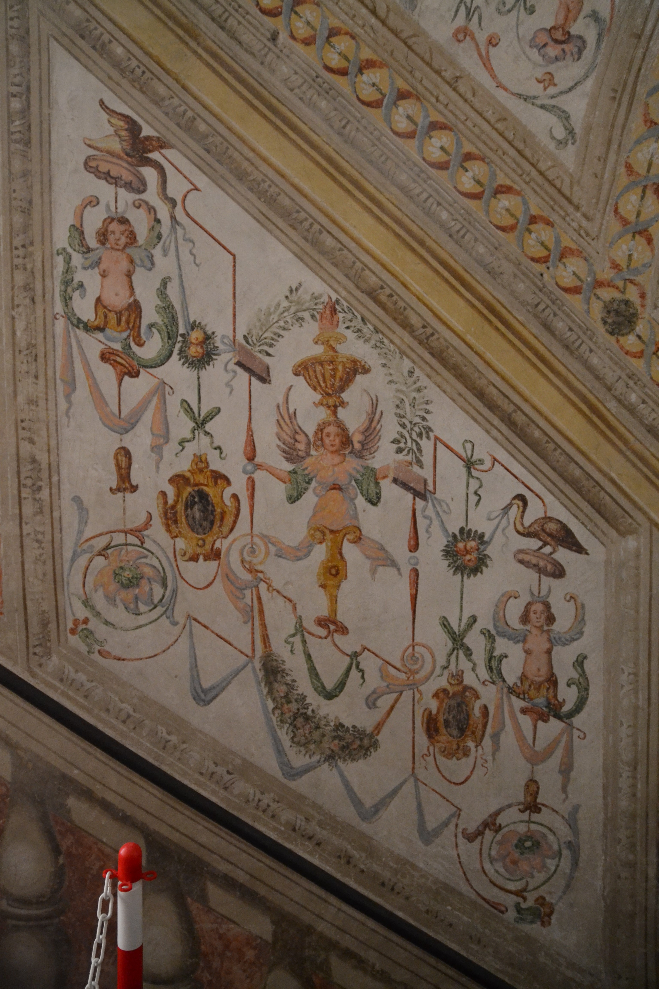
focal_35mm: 26
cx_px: 330
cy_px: 494
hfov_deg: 50.4
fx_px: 700
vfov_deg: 70.4
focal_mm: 17
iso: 2000
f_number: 2.8
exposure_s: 1/15
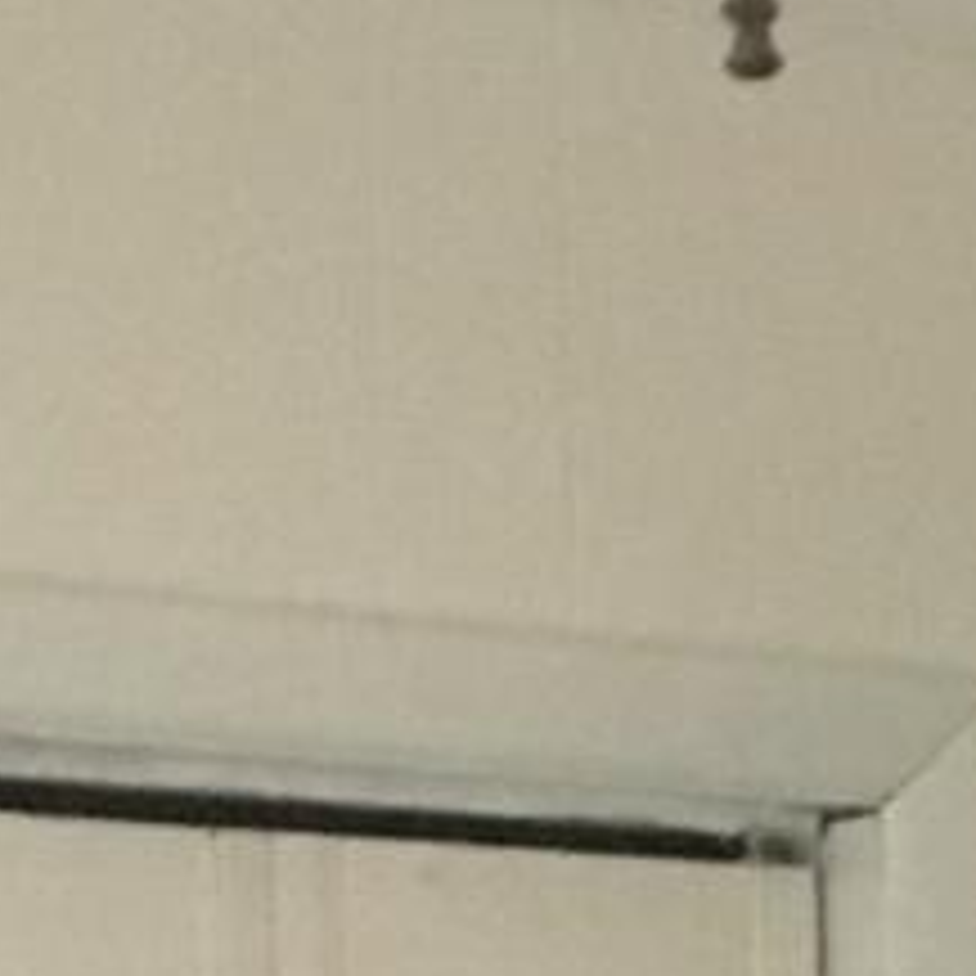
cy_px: 2838
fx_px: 7528
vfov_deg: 6.8
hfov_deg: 7.4
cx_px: 891
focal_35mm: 236
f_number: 2.2
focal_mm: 4.15
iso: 320
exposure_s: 1/15
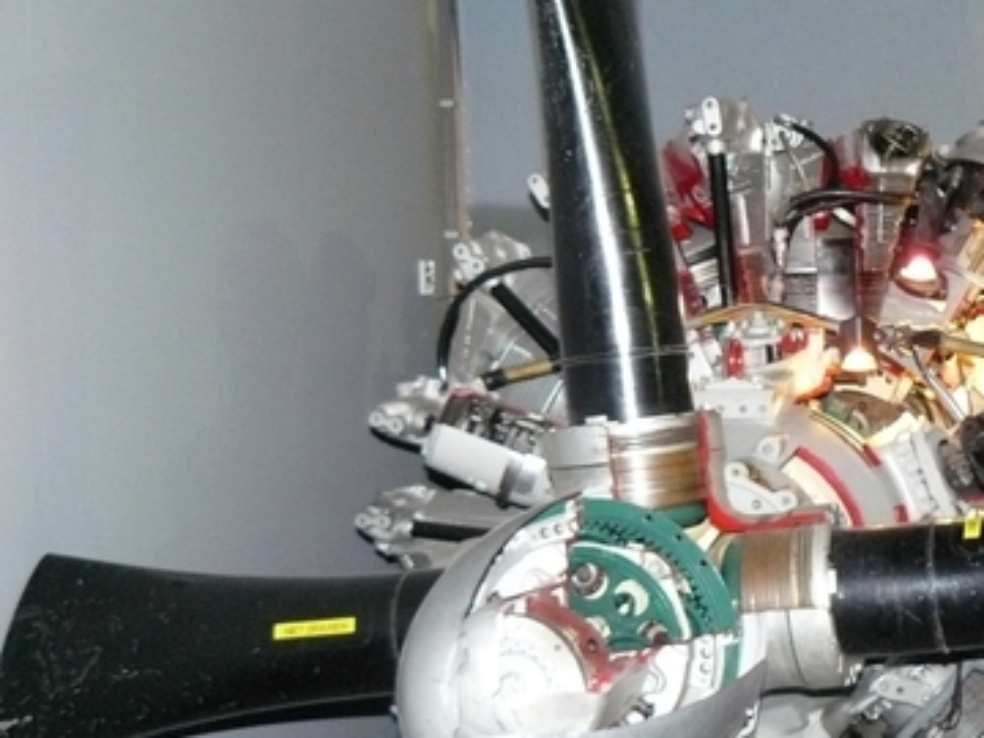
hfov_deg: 31.3
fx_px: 1706
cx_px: 793
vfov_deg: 24.4
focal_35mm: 60
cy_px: 301
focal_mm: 6
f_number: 2.8
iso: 400
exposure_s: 1/30
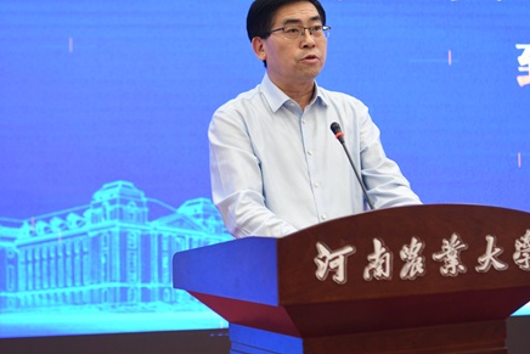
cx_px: 235
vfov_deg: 17.7
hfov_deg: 26.3
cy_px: 148
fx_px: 1134
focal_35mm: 77
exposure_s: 1/100
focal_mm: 56
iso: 1250
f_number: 3.5
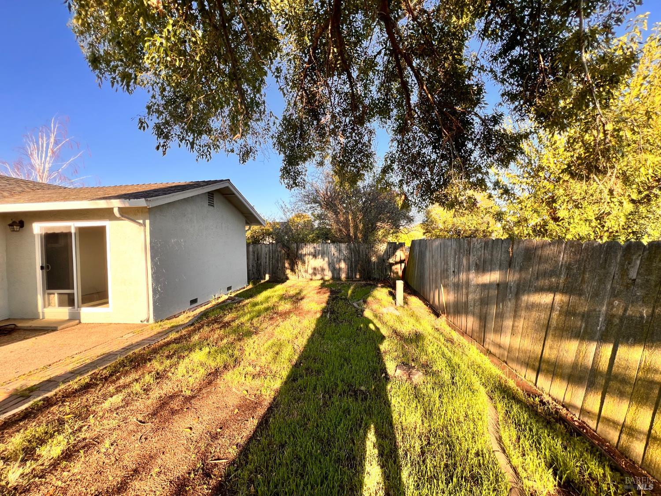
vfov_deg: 89.9
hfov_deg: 106.2
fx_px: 248
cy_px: 248
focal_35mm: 13
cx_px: 330
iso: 32
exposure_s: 1/241
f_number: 1.8
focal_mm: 1.57
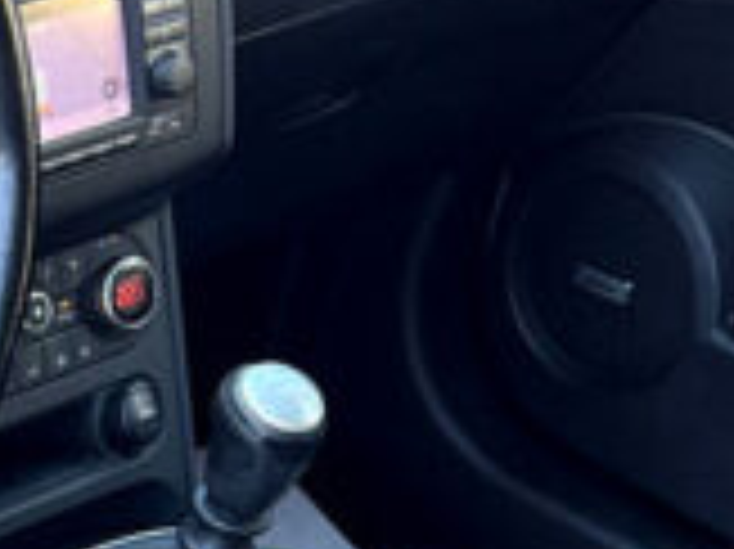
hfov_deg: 14.2
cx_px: -441
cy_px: 670
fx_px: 2712
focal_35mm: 128
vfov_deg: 11.3
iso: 64
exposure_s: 1/121
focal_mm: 5.7
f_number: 1.5
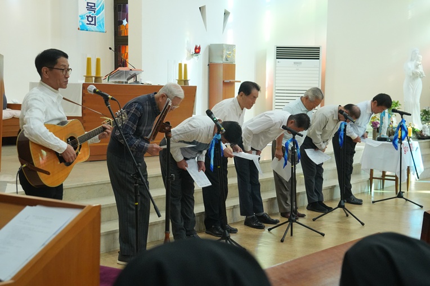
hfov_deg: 32.6
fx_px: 734
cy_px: 143
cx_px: 215
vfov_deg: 22.1
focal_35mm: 62
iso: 3200
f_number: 6.3
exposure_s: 1/125
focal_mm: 41
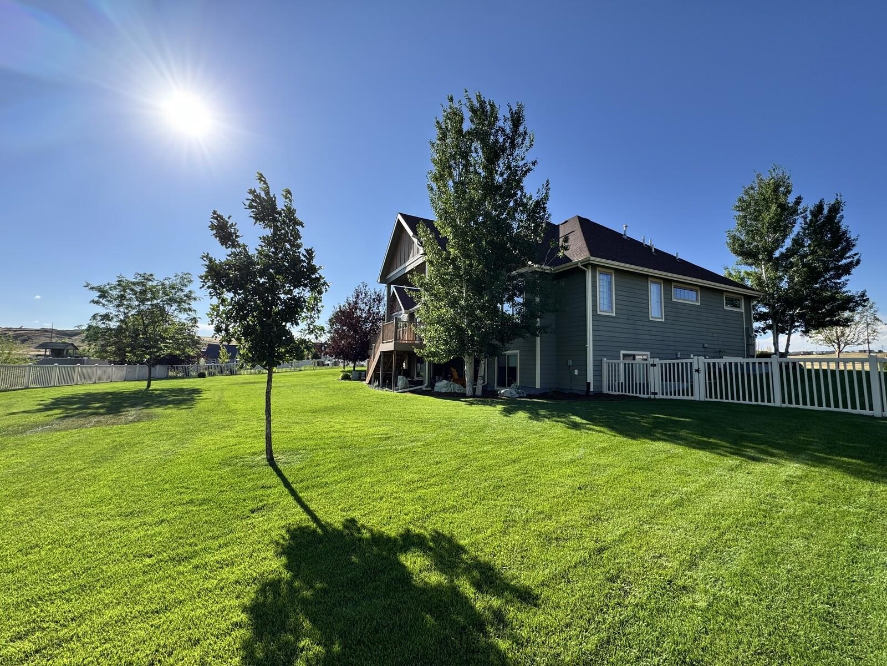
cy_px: 333
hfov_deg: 102.1
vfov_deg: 85.7
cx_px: 444
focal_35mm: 14
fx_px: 359
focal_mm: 2.22
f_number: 2.2
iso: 40
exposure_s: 1/1094
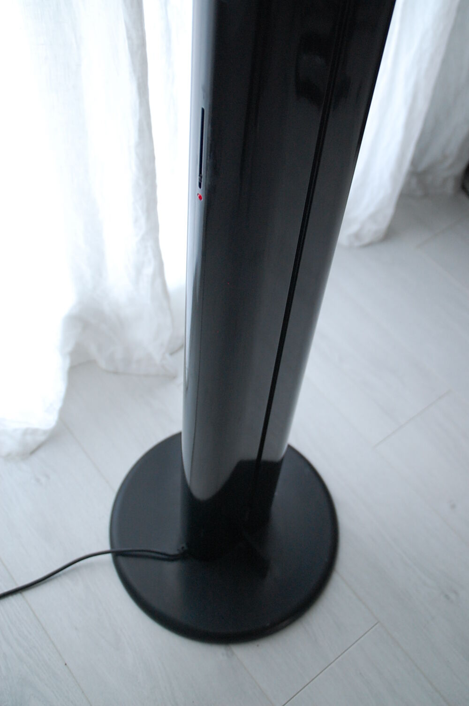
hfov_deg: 31.8
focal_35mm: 42
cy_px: 353
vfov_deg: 46.4
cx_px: 234
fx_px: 822
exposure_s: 1/13
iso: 800
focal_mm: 28
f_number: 4
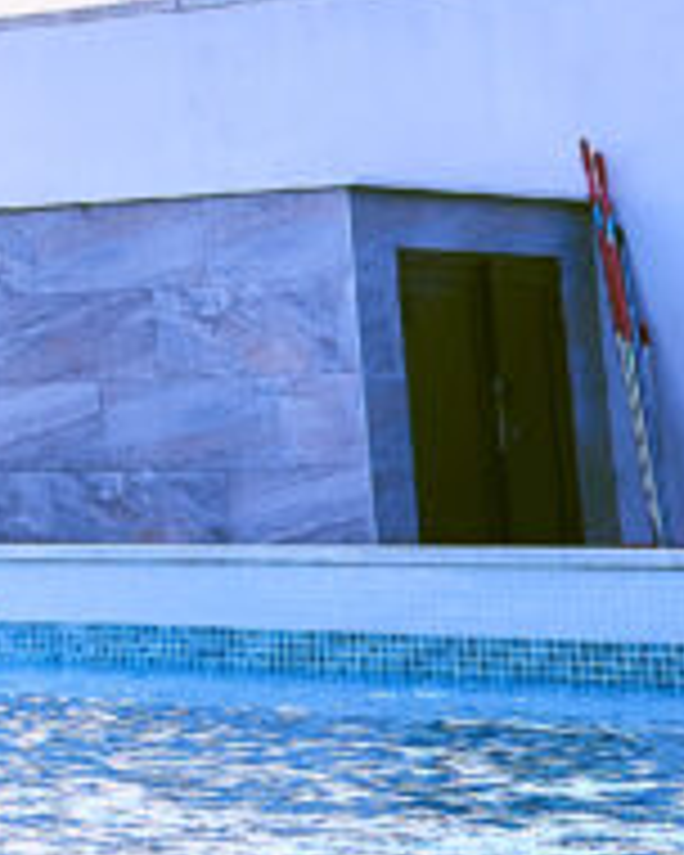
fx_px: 3846
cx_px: -1395
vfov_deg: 12.5
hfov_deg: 8.5
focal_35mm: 152
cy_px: 4
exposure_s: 1/320
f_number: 6.3
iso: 200
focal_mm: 30
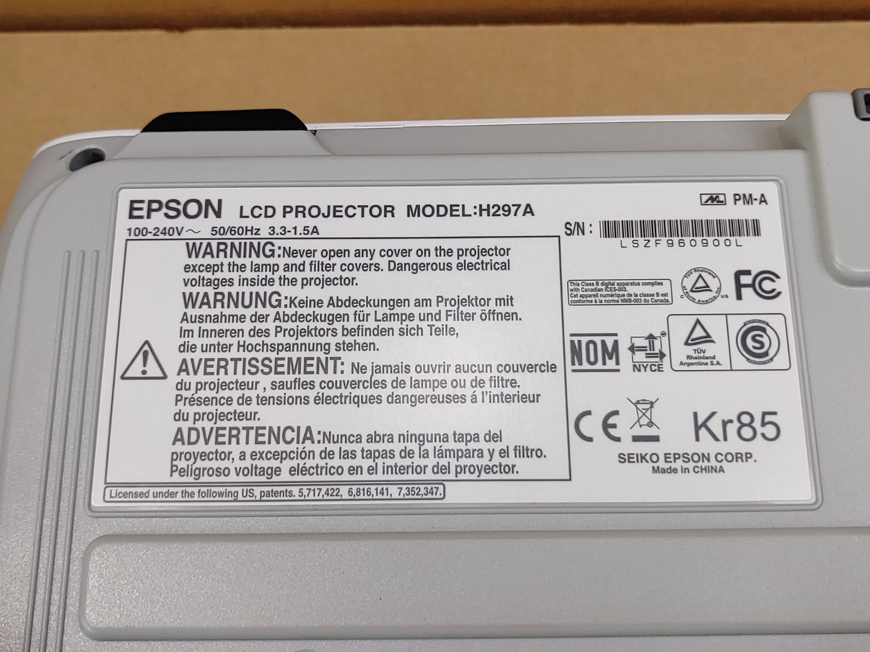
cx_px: 435
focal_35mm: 44
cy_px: 326
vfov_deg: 32.9
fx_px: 1106
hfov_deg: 42.9
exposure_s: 1/213
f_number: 1.8
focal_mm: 4.36
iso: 50
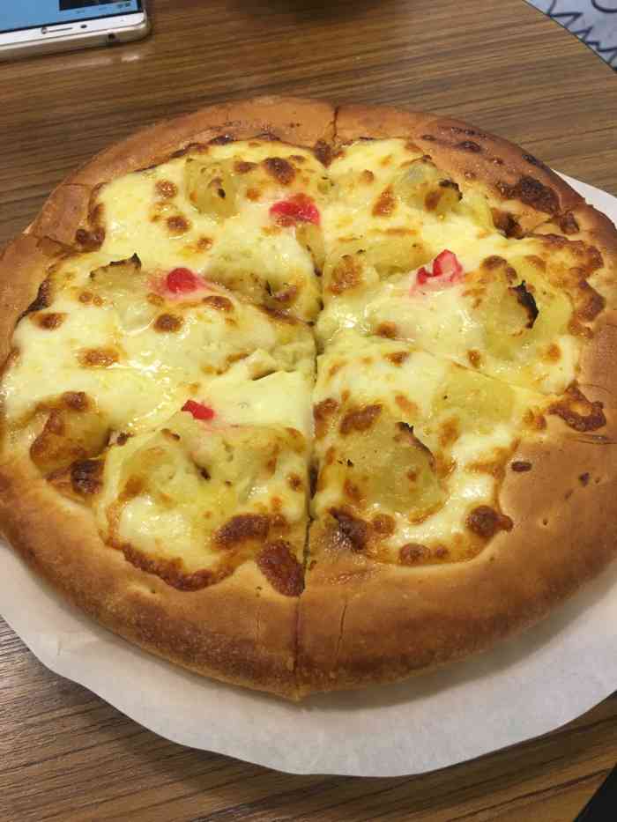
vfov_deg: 61.7
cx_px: 308
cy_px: 411
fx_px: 689
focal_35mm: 29
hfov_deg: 48.2
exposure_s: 1/17
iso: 40
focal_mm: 4.15
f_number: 2.2
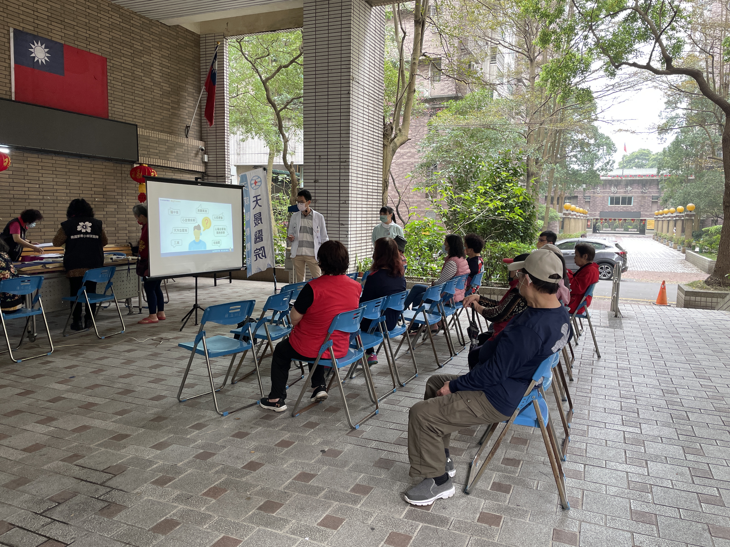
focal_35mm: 26
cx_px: 365
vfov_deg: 53.1
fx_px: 548
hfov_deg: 67.3
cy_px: 274
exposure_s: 1/121
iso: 100
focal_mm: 4.2
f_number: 1.6
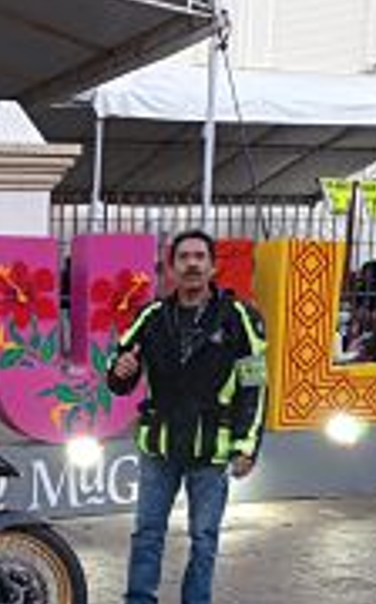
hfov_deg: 18.5
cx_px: -84
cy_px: 468
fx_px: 1086
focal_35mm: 66
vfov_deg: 30.5
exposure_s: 1/60
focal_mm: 4.7
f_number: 1.79
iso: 151
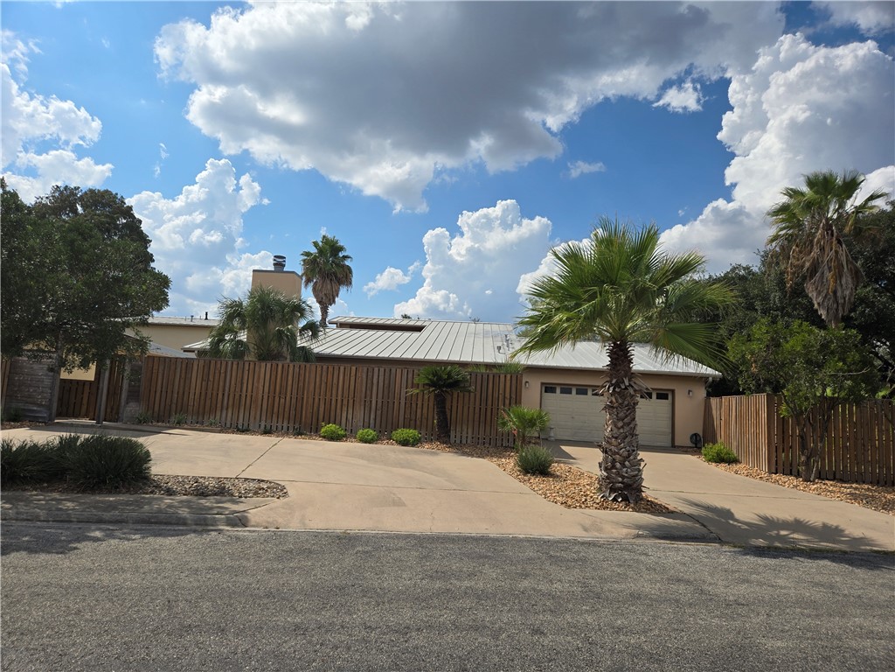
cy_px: 336
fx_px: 595
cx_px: 448
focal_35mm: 23
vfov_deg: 58.9
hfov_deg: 73.9
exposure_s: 1/3336
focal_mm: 5.4
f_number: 1.8
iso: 25
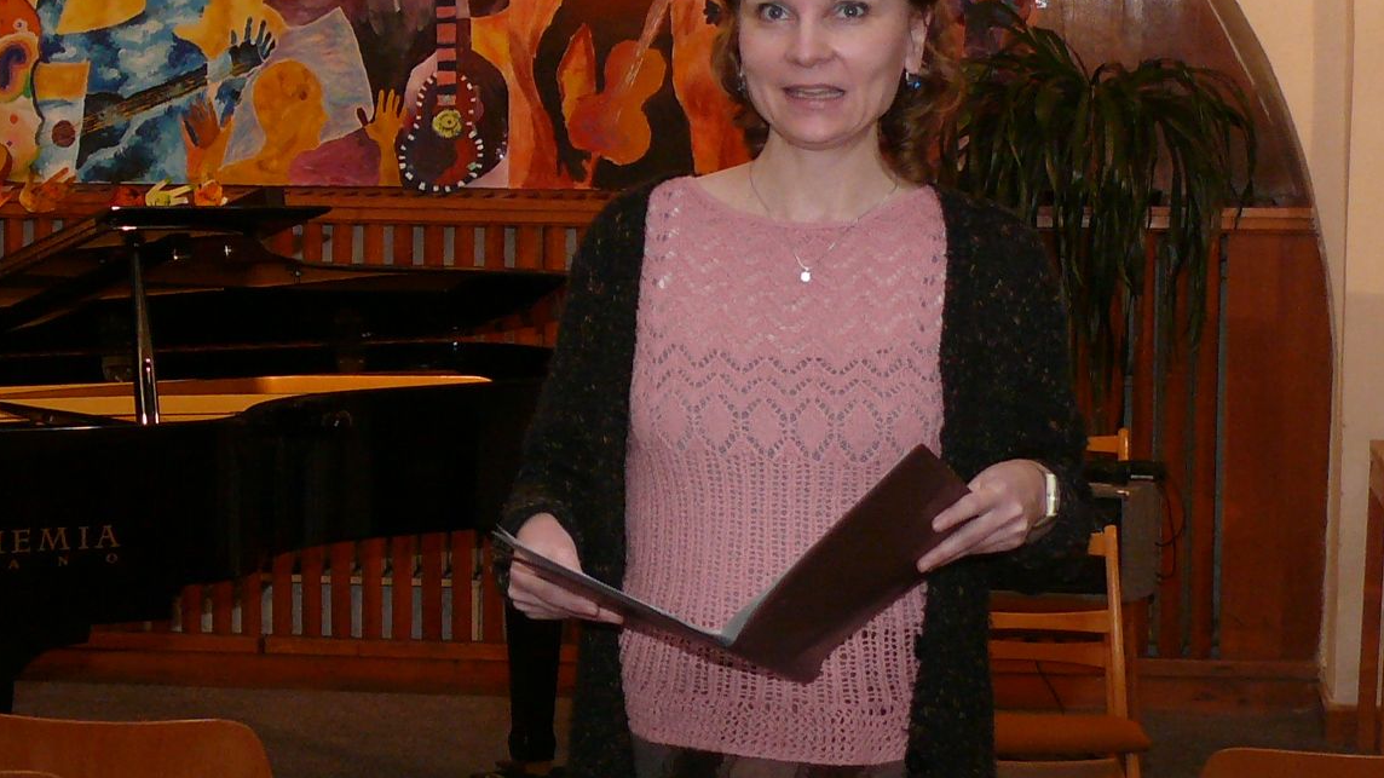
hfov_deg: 18.0
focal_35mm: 119
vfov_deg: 10.2
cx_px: 572
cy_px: 315
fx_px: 4366
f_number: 3.2
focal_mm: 10.2
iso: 200
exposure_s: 1/30
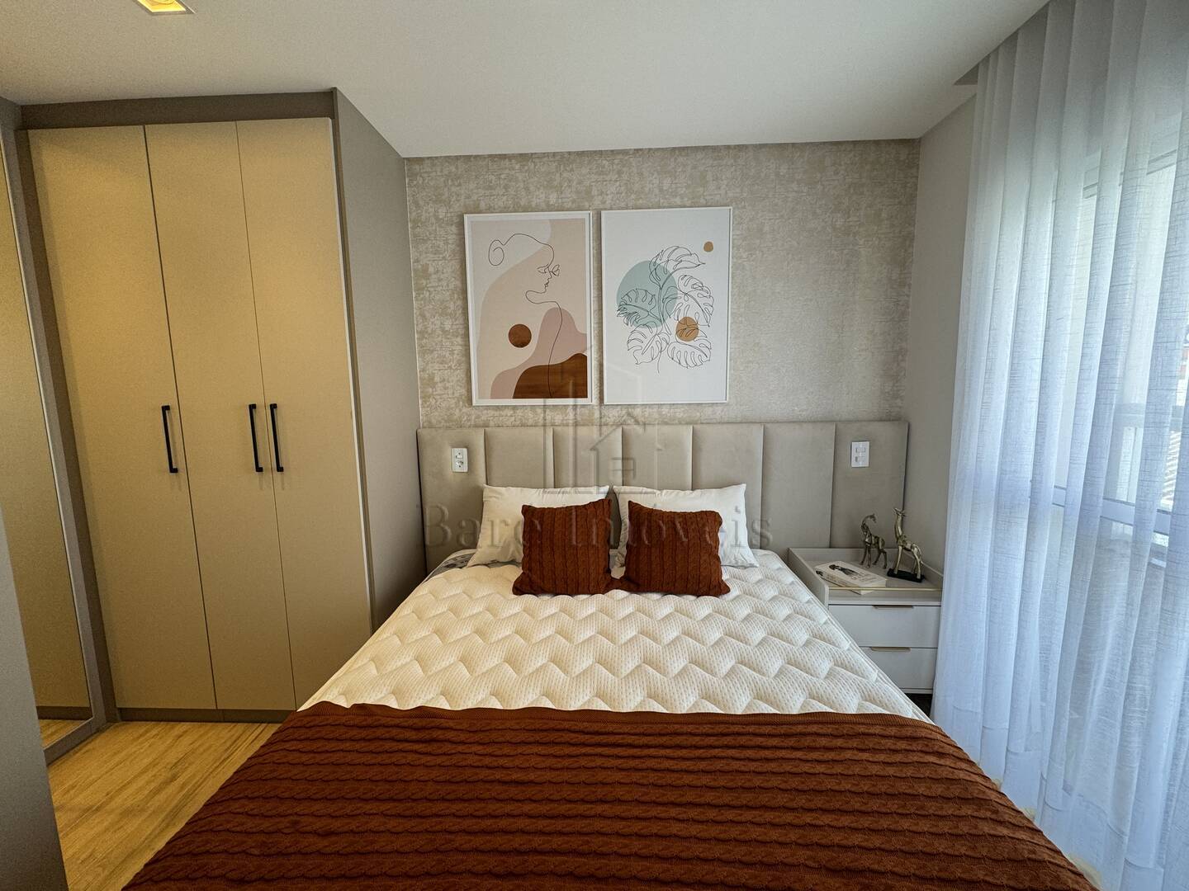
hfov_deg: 102.1
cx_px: 594
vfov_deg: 85.7
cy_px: 446
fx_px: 481
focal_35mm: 14
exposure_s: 1/120
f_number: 2.2
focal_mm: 2.22
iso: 80
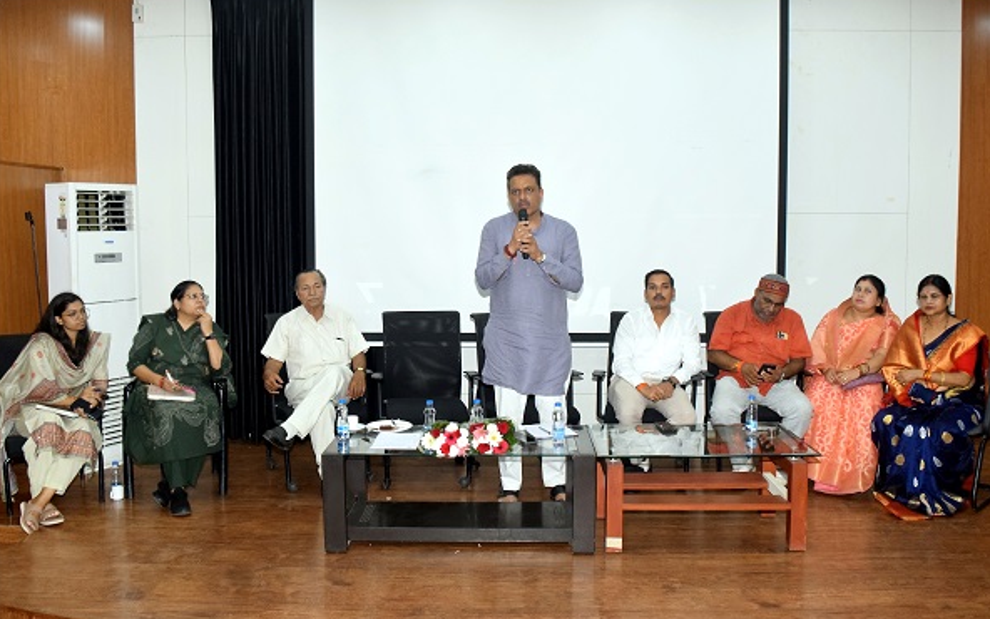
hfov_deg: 61.2
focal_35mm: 31
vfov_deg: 40.6
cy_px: 289
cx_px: 497
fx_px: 836
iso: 800
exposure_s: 1/160
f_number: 6.3
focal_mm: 20
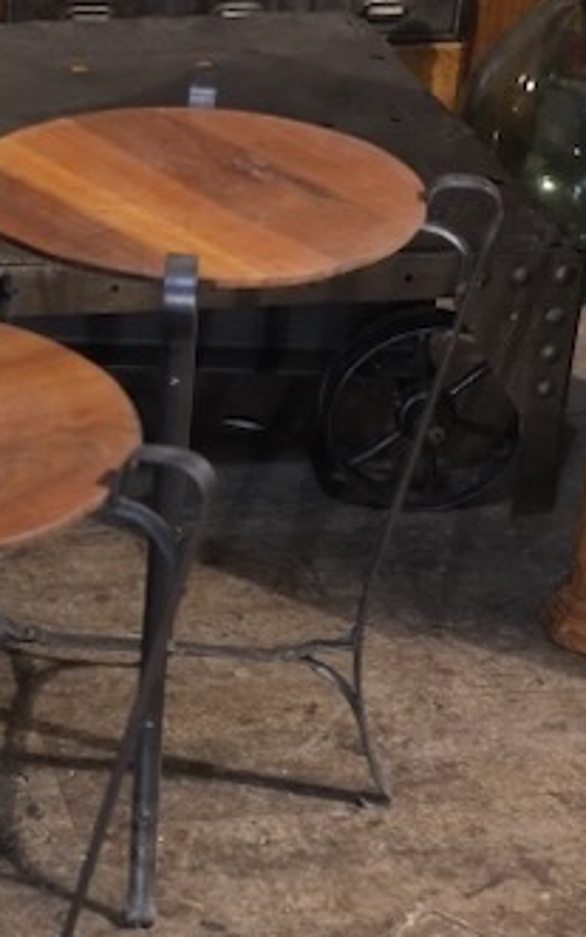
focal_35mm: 98
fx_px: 2503
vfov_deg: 21.2
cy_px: 515
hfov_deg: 13.2
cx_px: 28
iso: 3200
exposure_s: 1/125
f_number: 4
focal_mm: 35
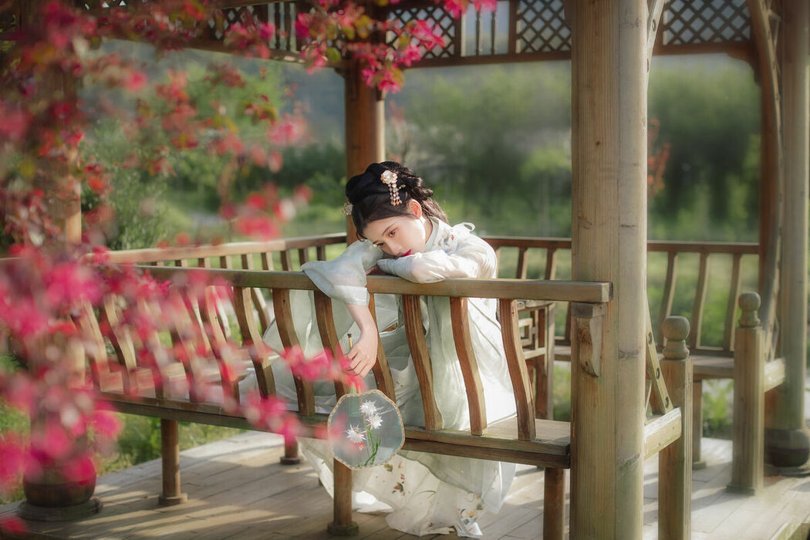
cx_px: 405
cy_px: 270
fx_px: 1102
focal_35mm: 49
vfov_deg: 27.5
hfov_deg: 40.3
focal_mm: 50
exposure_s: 1/640
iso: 160
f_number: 2.2
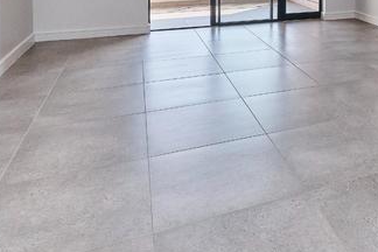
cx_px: 337
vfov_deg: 31.0
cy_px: -40
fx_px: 388
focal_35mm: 37
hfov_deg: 47.0
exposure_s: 1/200
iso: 800
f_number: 8
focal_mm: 10
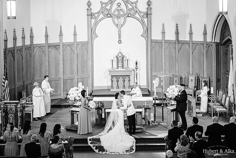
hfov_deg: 23.9
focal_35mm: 85
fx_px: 557
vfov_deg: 16.1
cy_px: 79
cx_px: 118
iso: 1250
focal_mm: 85
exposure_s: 1/125
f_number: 2.2
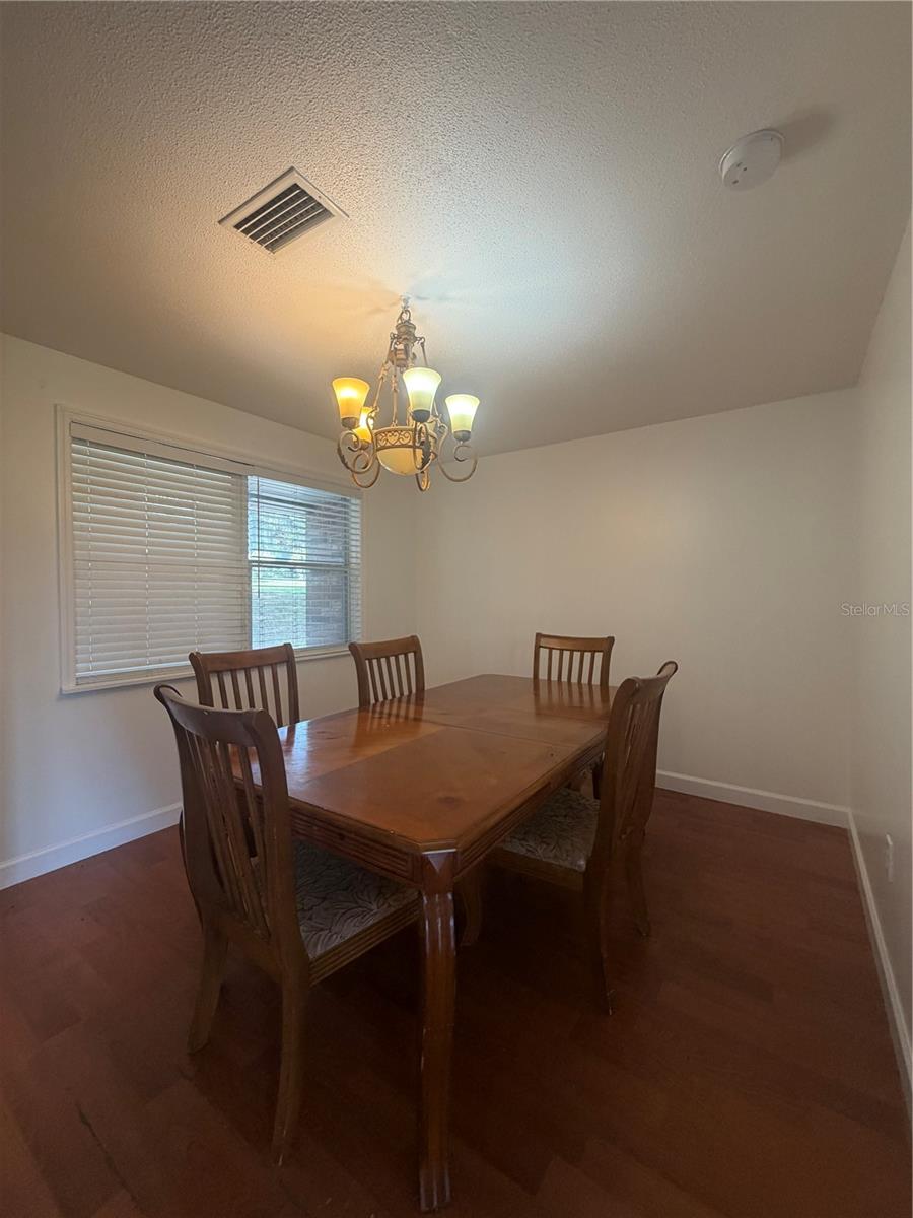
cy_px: 609
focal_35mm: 14
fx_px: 492
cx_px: 456
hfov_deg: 85.7
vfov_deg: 102.1
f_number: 2.2
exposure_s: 1/60
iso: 200
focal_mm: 2.22
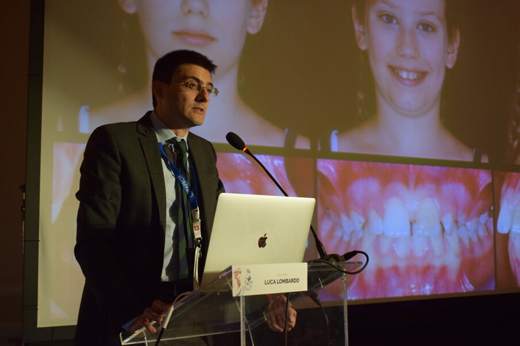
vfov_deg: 28.9
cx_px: 260
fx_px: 671
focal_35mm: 46
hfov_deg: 42.3
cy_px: 173
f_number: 4.2
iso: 1800
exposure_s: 1/60
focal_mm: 31
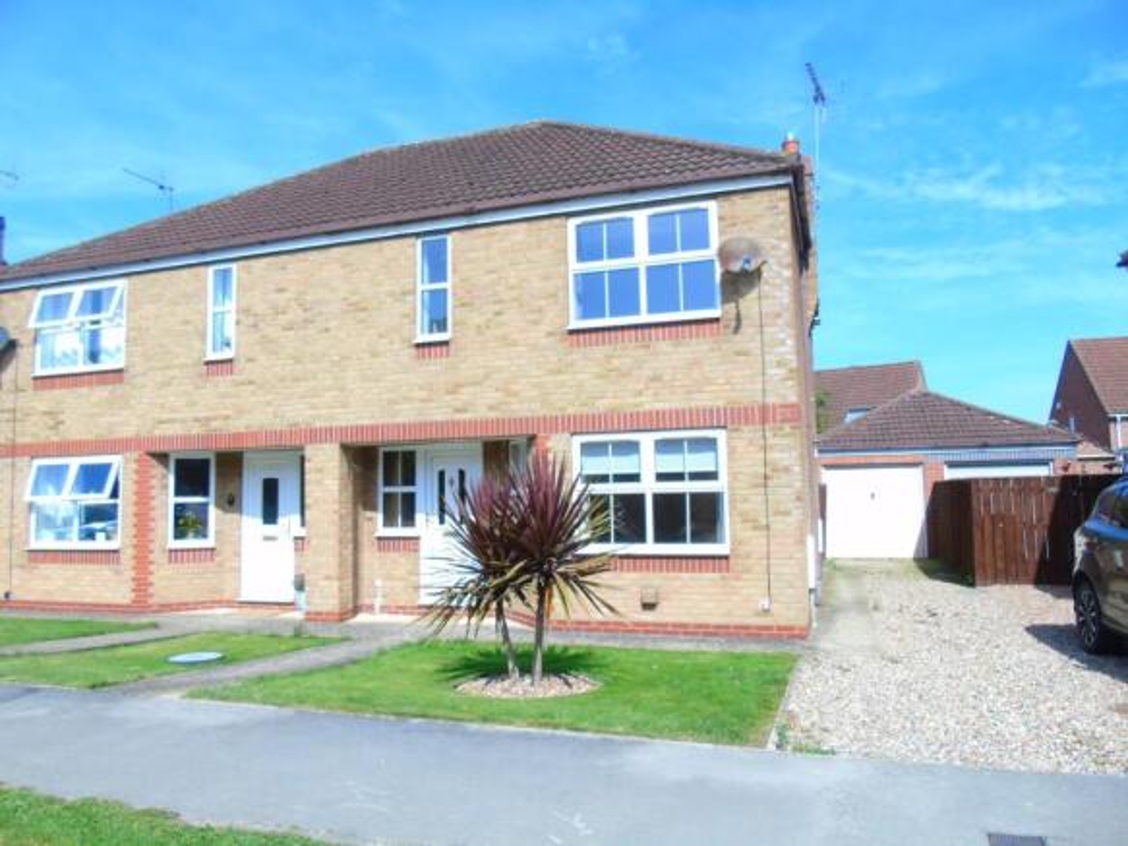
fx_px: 814
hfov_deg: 69.4
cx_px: 564
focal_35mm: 25
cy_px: 423
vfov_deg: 54.9
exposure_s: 1/640
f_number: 3.4
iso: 80
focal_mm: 4.4
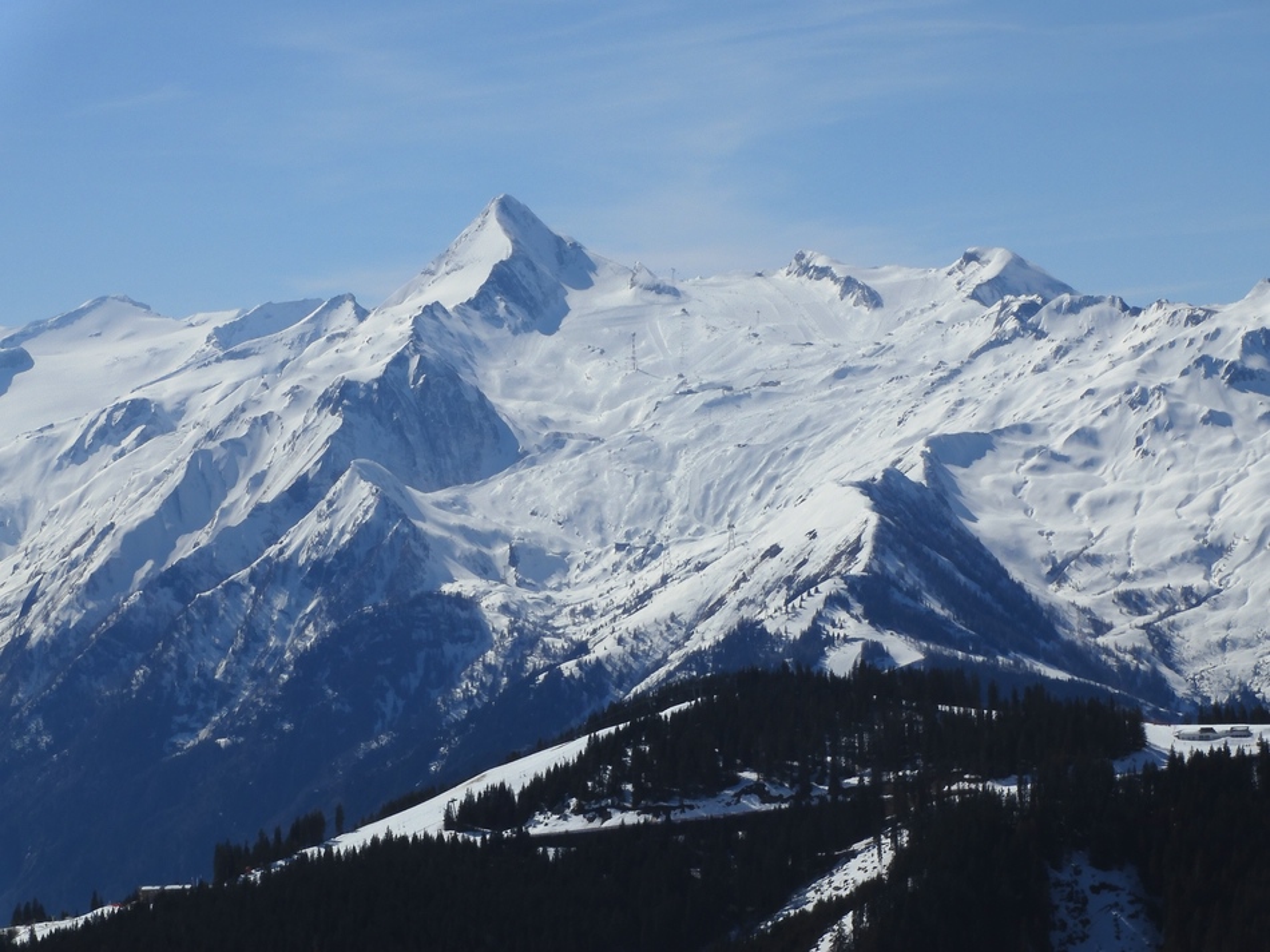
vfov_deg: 9.9
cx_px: 635
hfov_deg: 13.2
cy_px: 476
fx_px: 5502
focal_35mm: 150
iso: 100
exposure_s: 1/800
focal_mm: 26.8
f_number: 5.6
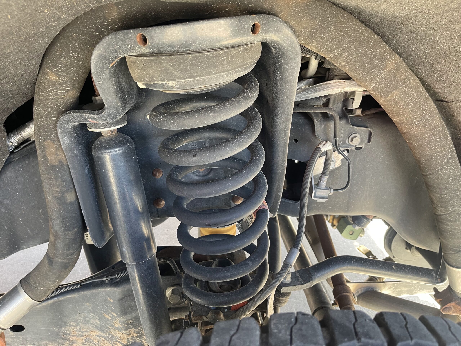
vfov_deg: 53.1
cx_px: 230
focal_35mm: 26
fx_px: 346
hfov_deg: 67.3
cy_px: 173
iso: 125
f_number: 1.6
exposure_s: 1/100
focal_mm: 5.1
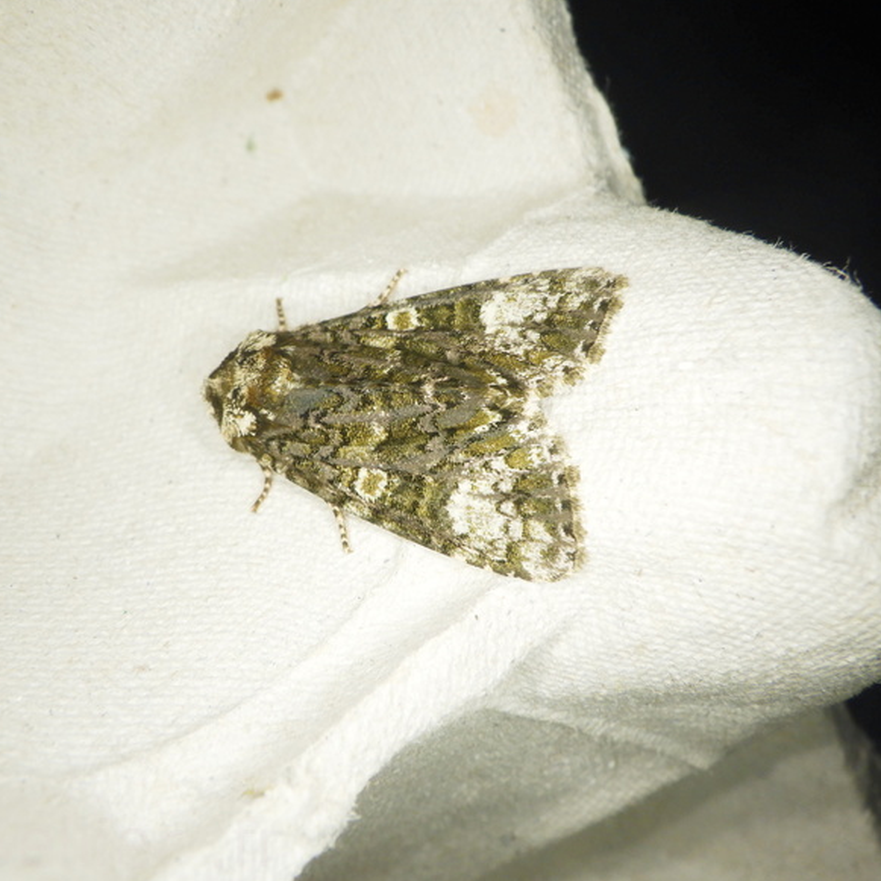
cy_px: 440
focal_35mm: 41
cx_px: 406
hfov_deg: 40.9
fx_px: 1181
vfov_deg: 40.9
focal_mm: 6.1
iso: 250
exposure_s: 1/250
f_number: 4.6
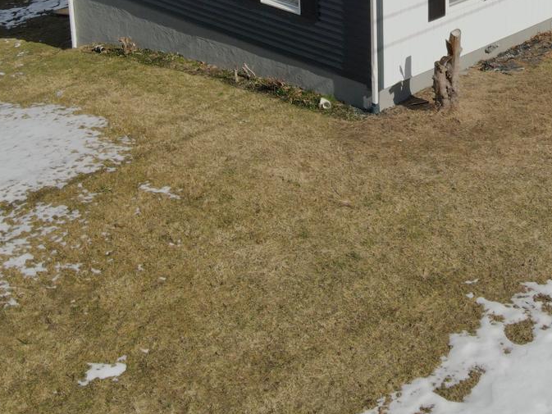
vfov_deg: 18.7
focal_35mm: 73
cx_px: 486
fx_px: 1164
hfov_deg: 25.9
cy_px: -122
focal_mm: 4.5
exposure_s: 1/1000
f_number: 2.8
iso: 100
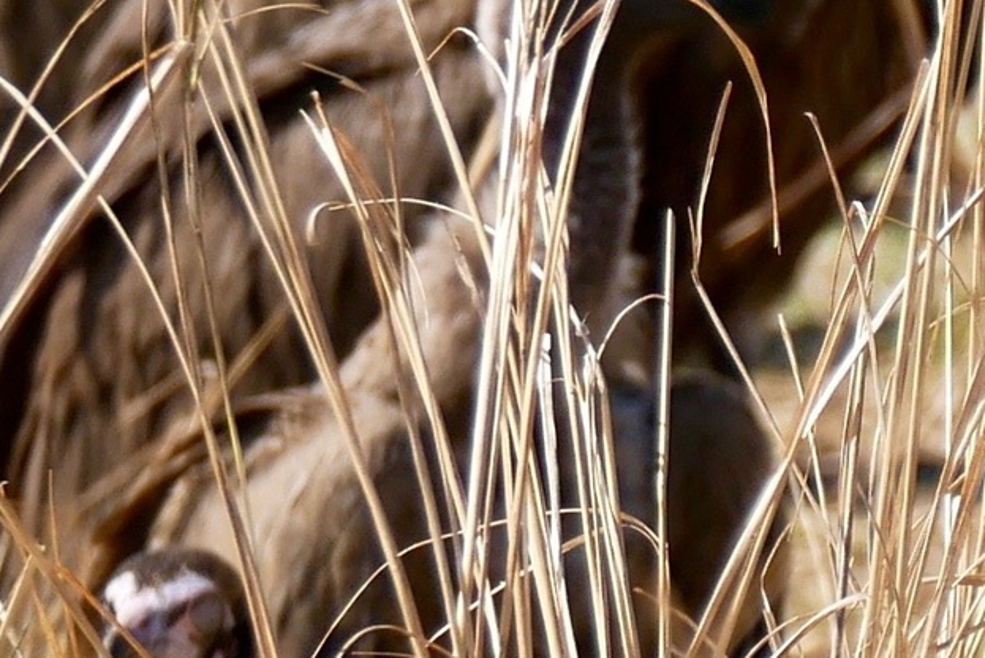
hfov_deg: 1.2
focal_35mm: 1724
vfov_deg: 0.8
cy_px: 645
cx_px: 2571
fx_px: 47190
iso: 200
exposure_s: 1/800
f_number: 5.6
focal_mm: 150
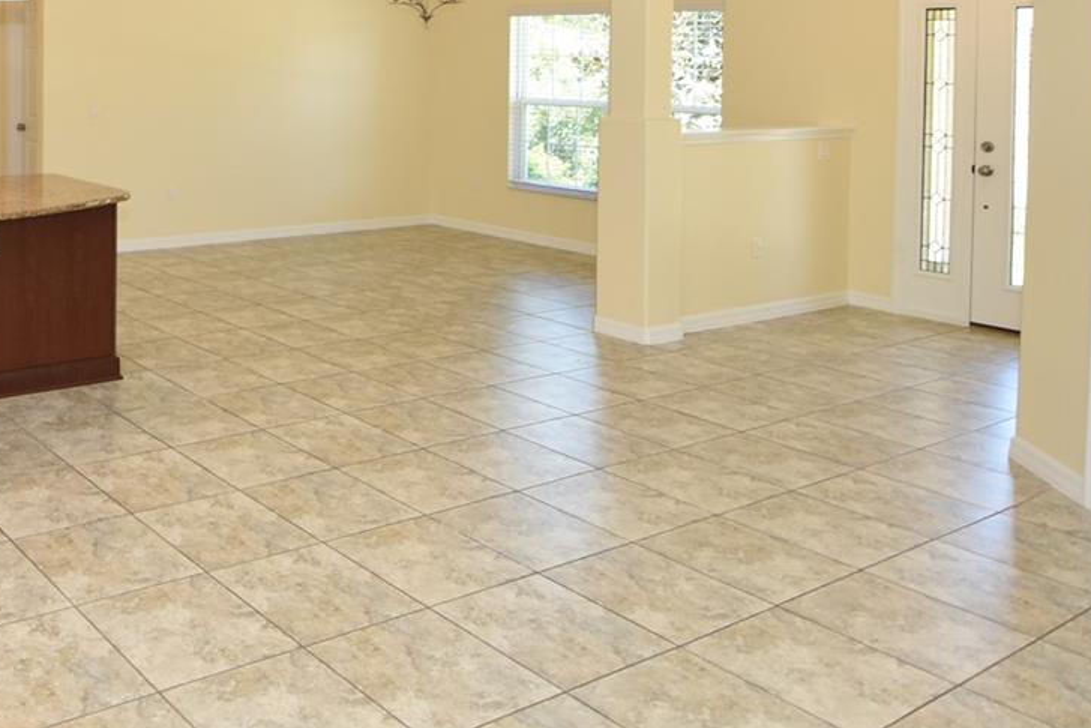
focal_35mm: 33
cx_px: 74
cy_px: 101
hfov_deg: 49.7
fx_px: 1000
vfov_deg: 37.8
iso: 280
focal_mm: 10
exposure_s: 1/60
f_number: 4
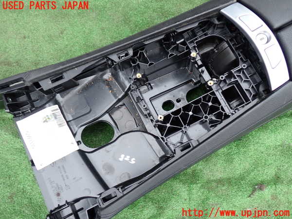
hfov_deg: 60.0
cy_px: 110
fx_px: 253
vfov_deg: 46.8
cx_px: 146
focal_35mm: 30
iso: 100
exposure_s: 1/60
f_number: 2.3
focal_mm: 5.4
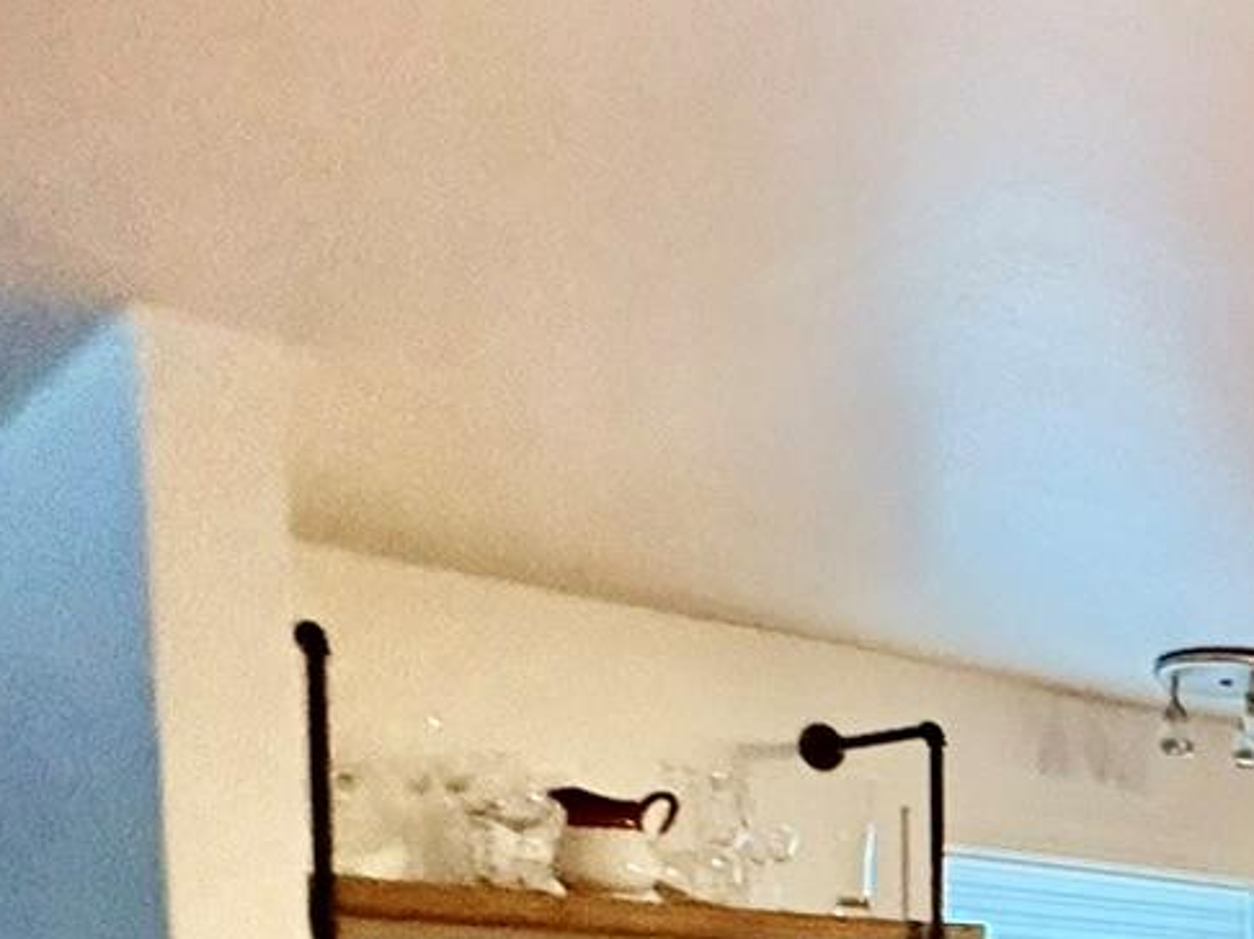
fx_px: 2136
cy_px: 1274
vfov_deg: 21.9
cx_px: 1827
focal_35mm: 59
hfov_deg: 25.5
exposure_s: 1/60
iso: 800
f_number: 2.2
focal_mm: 2.22
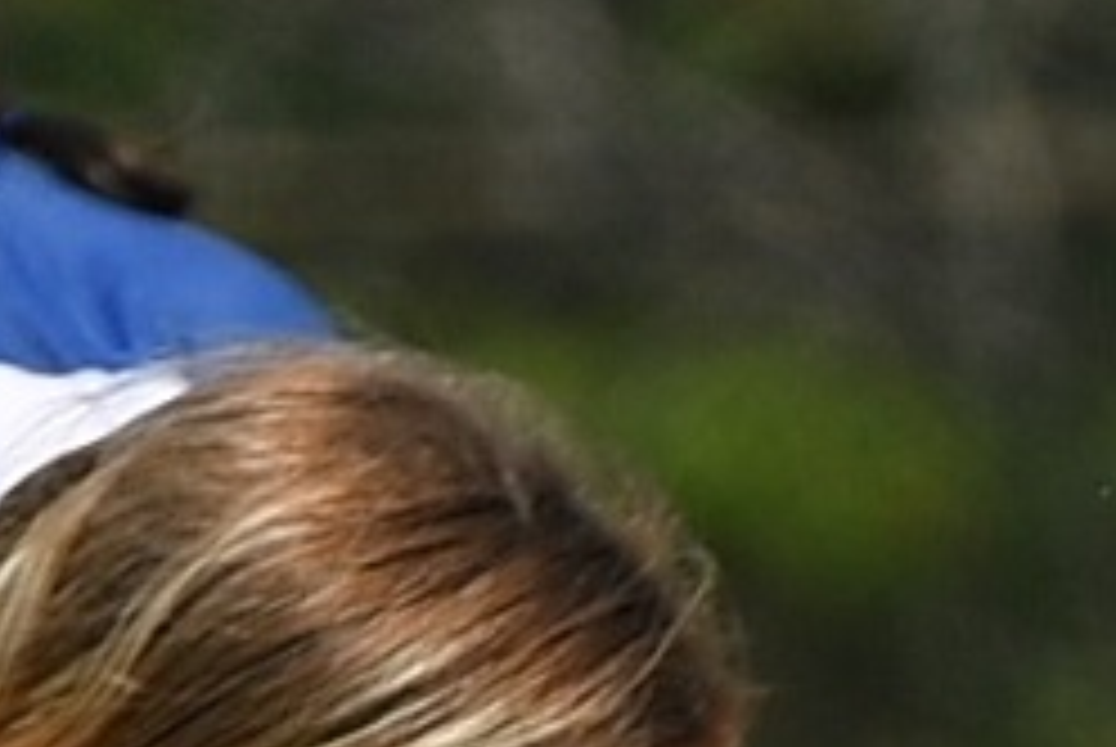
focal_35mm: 1903
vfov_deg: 0.7
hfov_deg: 1.1
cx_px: 2864
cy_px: 1541
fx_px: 59062
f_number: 4.5
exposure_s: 1/1000
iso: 100
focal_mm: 200
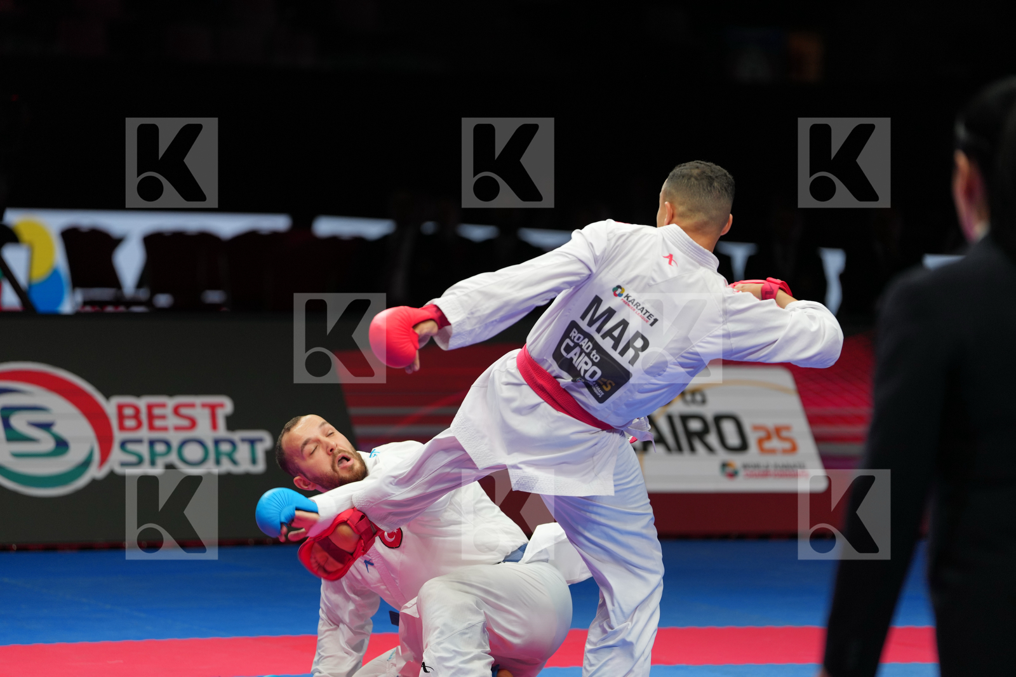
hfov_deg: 11.6
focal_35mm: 178
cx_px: 508
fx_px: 5022
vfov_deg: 7.7
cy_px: 338
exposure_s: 1/1000
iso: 500
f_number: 2.8
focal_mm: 178
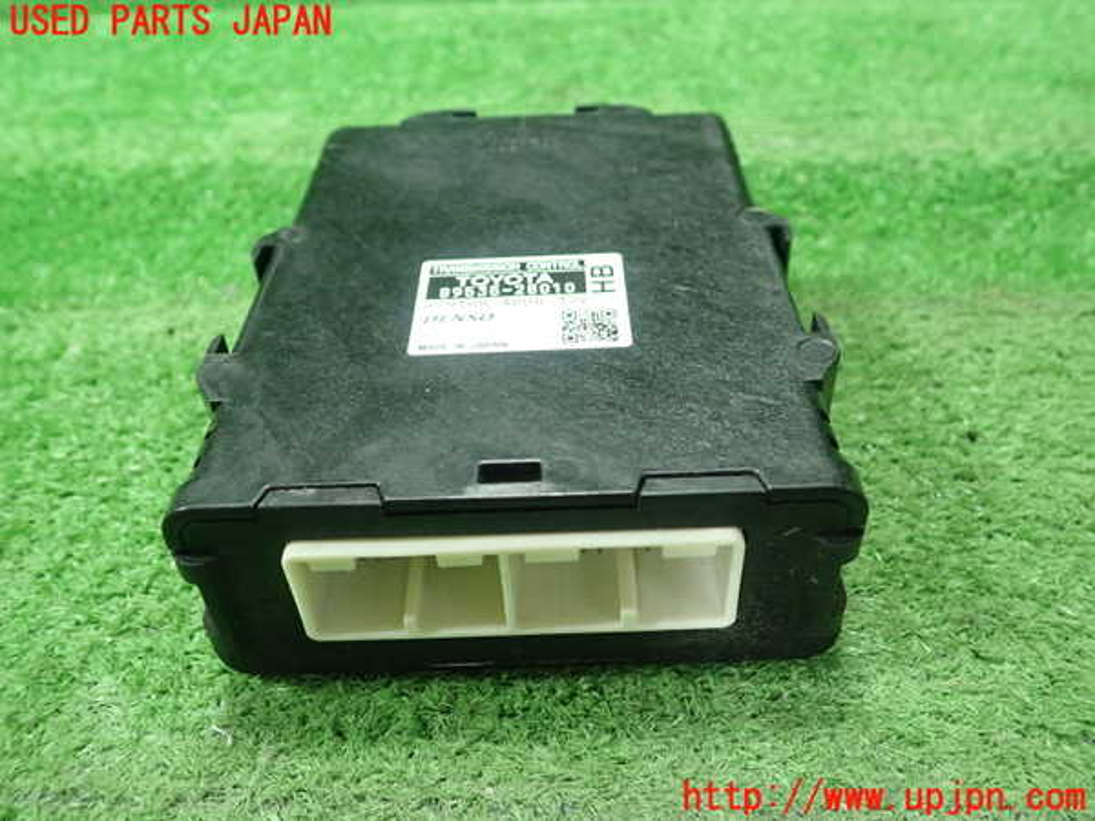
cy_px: 410
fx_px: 949
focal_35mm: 30
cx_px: 548
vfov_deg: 46.8
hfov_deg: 60.0
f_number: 2.3
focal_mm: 5.5
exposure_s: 1/125
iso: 500
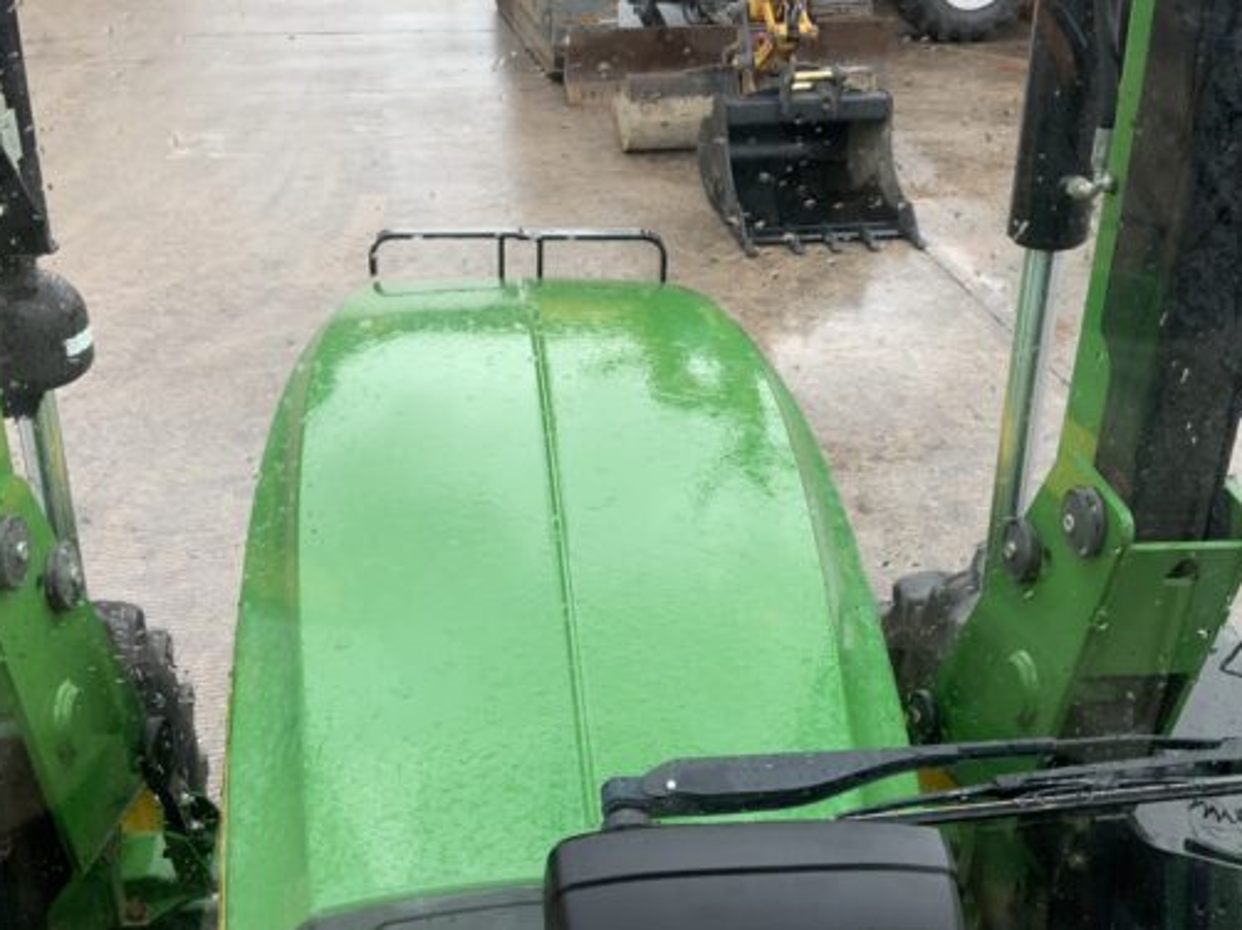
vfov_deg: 38.6
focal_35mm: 37
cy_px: 467
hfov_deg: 50.1
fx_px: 1327
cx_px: 581
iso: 50
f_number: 1.8
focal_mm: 3
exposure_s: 1/122
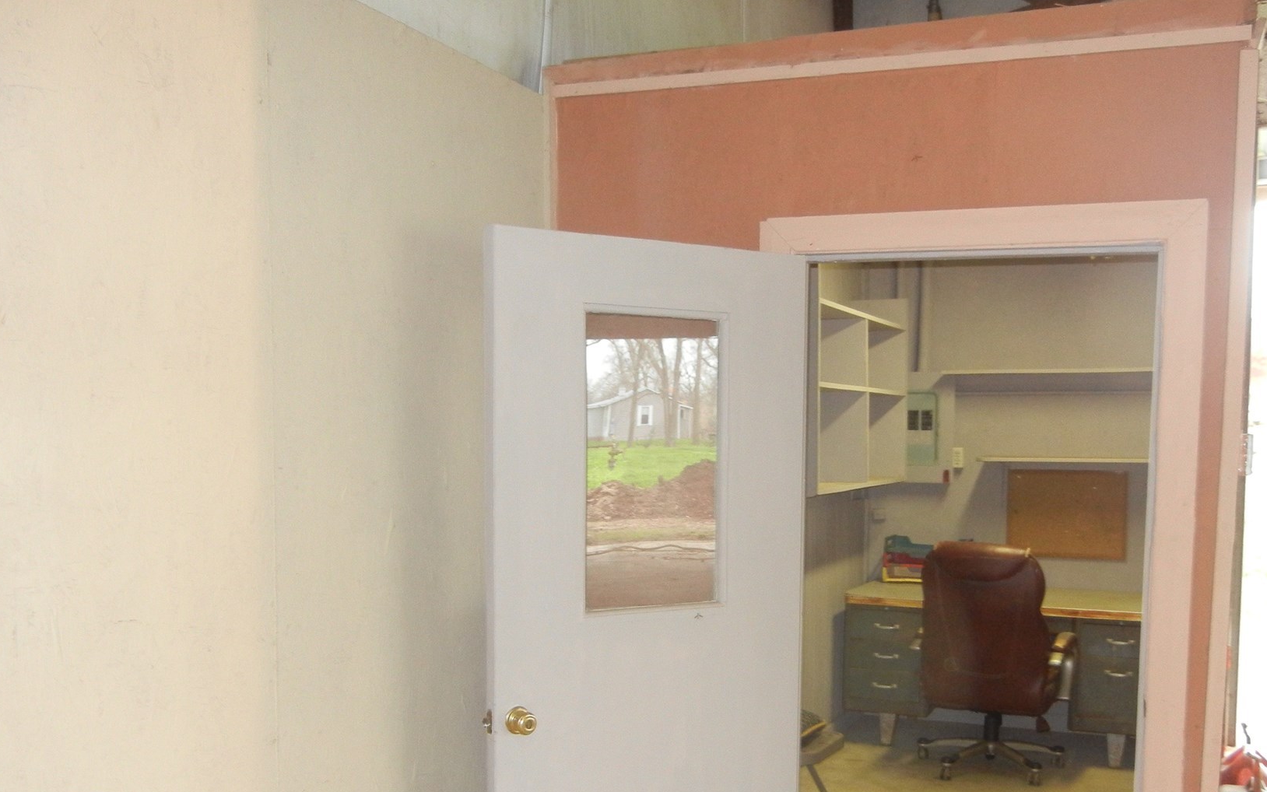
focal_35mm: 40
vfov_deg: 31.7
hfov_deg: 49.2
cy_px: 547
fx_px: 1381
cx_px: 676
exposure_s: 1/30
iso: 406
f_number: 3.5
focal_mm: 5.4
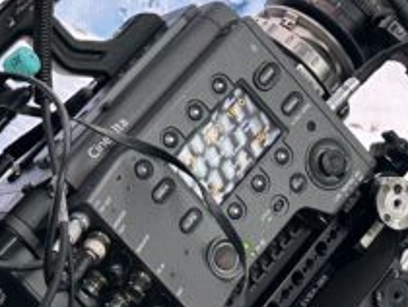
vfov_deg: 12.6
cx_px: 227
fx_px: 1381
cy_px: 60
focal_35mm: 117
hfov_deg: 16.8
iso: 100
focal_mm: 6.86
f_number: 1.78
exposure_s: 1/96
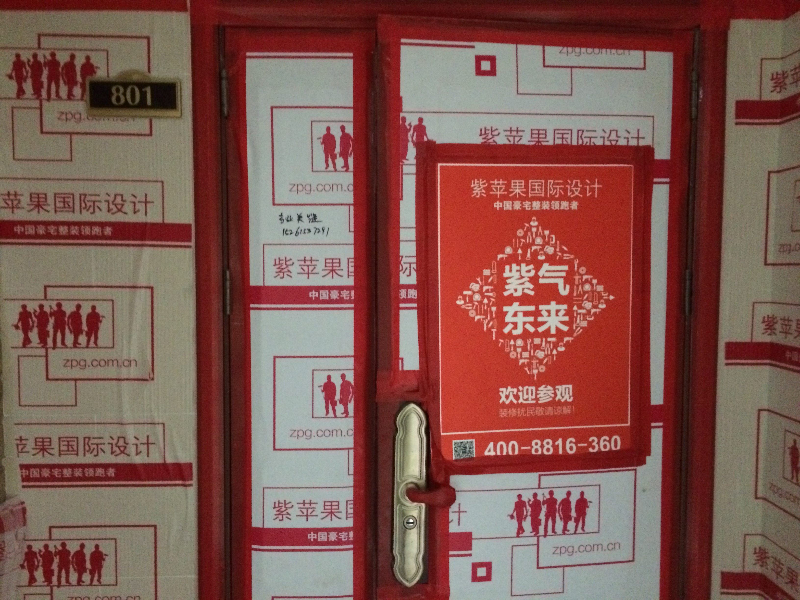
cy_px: 300
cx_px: 400
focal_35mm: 29
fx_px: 670
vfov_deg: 48.2
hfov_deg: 61.7
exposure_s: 1/15
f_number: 2.2
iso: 500
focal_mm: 4.15
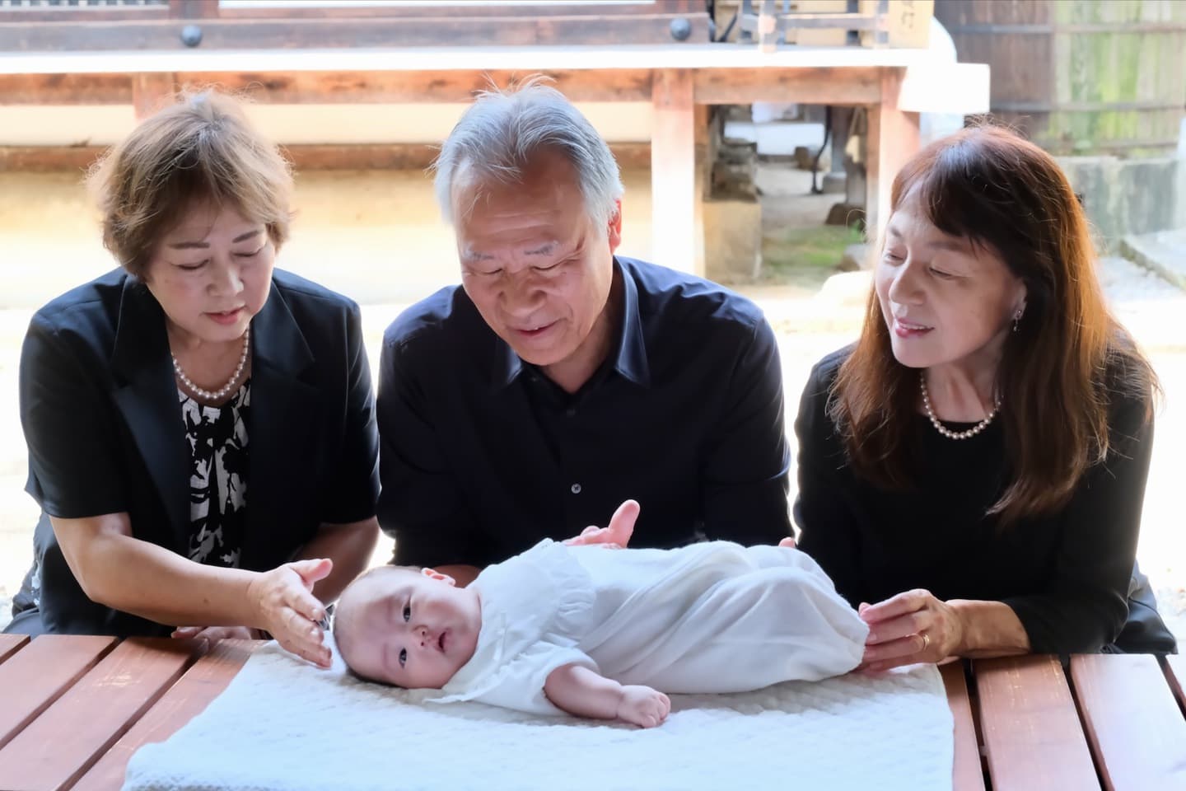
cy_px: 396
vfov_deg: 19.5
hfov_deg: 28.8
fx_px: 2306
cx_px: 593
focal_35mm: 70
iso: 2500
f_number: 6.3
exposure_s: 1/60
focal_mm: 46.4
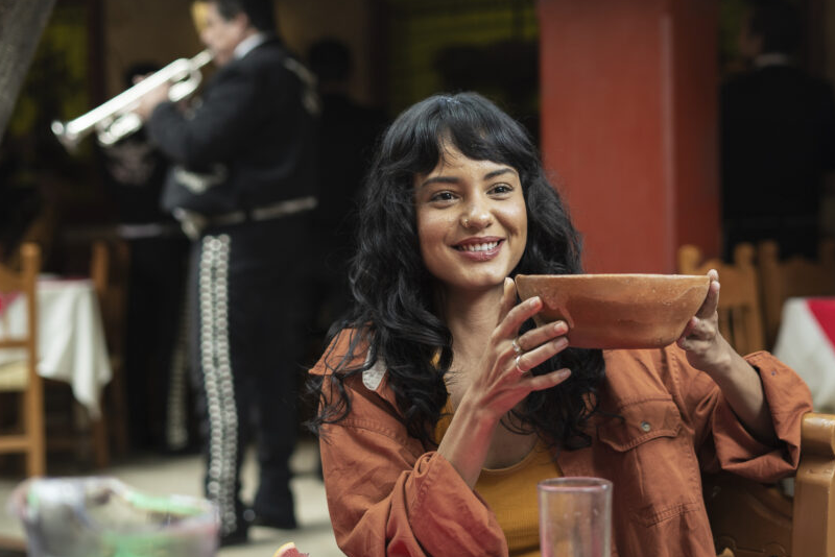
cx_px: 487
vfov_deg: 21.3
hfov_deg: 31.3
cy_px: 300
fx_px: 1485
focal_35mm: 64
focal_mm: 50
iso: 500
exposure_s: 1/200
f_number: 2.5
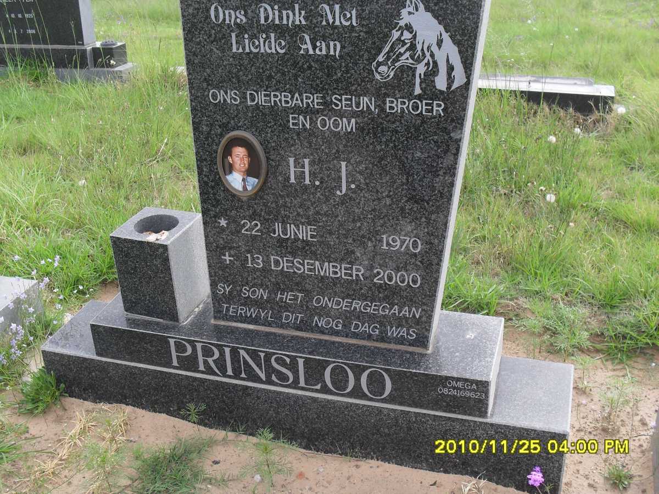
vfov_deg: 37.7
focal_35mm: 38
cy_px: 247
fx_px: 723
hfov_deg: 49.0
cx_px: 330
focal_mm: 6.3
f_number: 2.8
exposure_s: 1/350
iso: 80
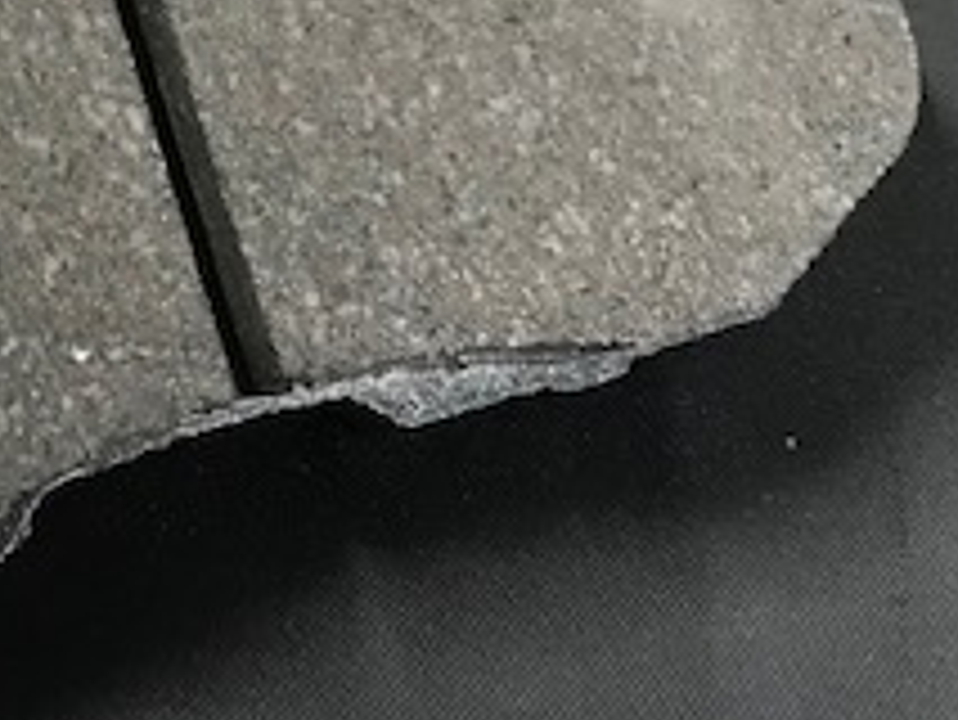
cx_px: -18
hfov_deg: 22.3
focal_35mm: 84
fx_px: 2326
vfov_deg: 16.3
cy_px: -292
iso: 100
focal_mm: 3.99
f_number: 1.8
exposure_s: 1/17
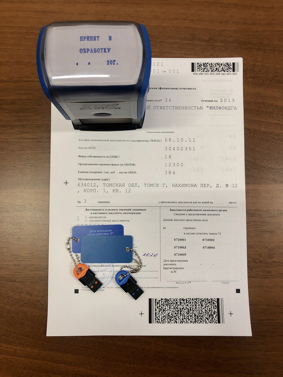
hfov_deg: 49.8
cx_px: 142
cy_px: 188
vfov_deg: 63.4
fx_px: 305
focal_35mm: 28
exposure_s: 1/33
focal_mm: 3.99
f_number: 1.8
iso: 32
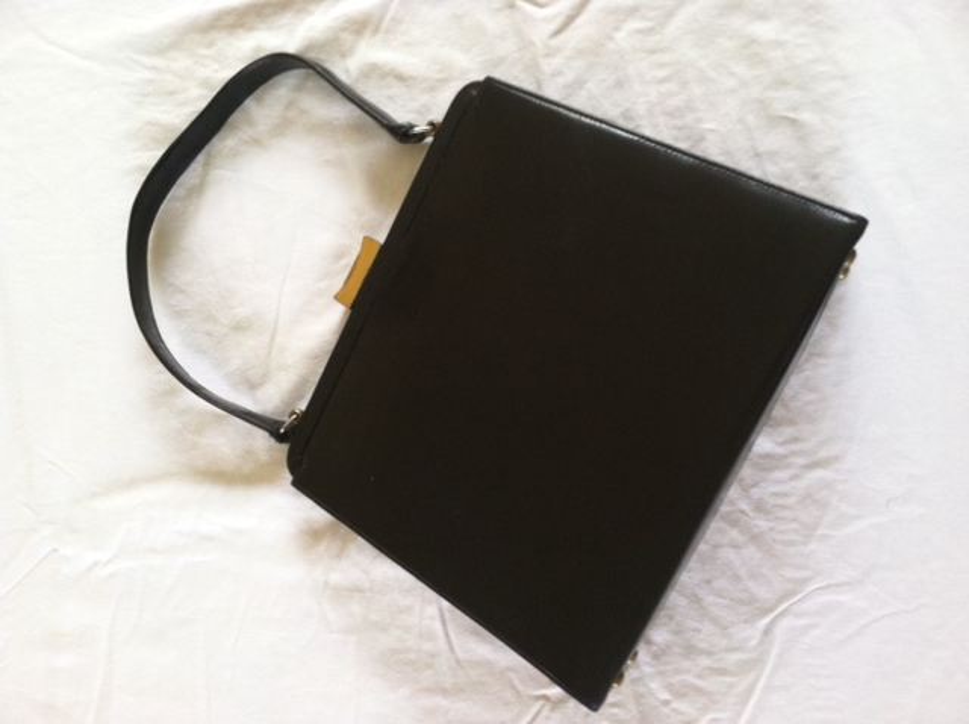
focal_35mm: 35
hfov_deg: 52.7
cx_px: 484
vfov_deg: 40.6
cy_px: 362
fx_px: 978
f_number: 2.8
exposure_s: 1/17
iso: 125
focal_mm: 3.85
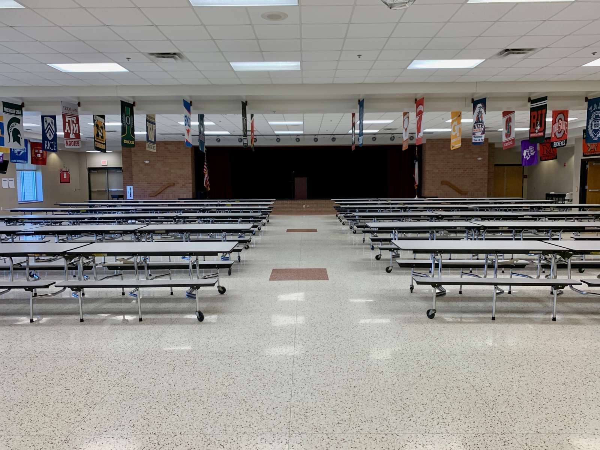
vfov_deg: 53.1
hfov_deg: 67.3
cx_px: 300
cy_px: 225
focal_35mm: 26
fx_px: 451
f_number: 1.8
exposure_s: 1/120
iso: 80
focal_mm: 4.25
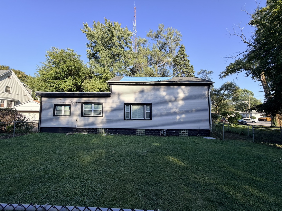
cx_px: 141
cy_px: 106
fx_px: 114
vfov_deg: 85.7
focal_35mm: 14
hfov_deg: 102.1
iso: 40
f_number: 2.2
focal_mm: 2.22
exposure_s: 1/502
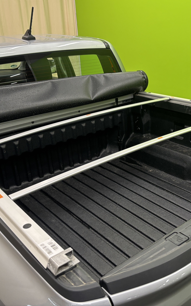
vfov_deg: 51.5
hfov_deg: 33.3
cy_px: 148
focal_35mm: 38
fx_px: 317
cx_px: 127
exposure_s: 1/100
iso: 125
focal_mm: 5.96
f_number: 1.6
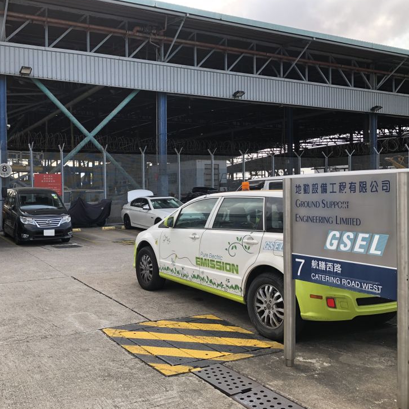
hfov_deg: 48.0
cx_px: 151
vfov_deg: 48.5
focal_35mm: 34
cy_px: 204
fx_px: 454
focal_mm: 3.99
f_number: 1.8
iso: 20
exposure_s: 1/631
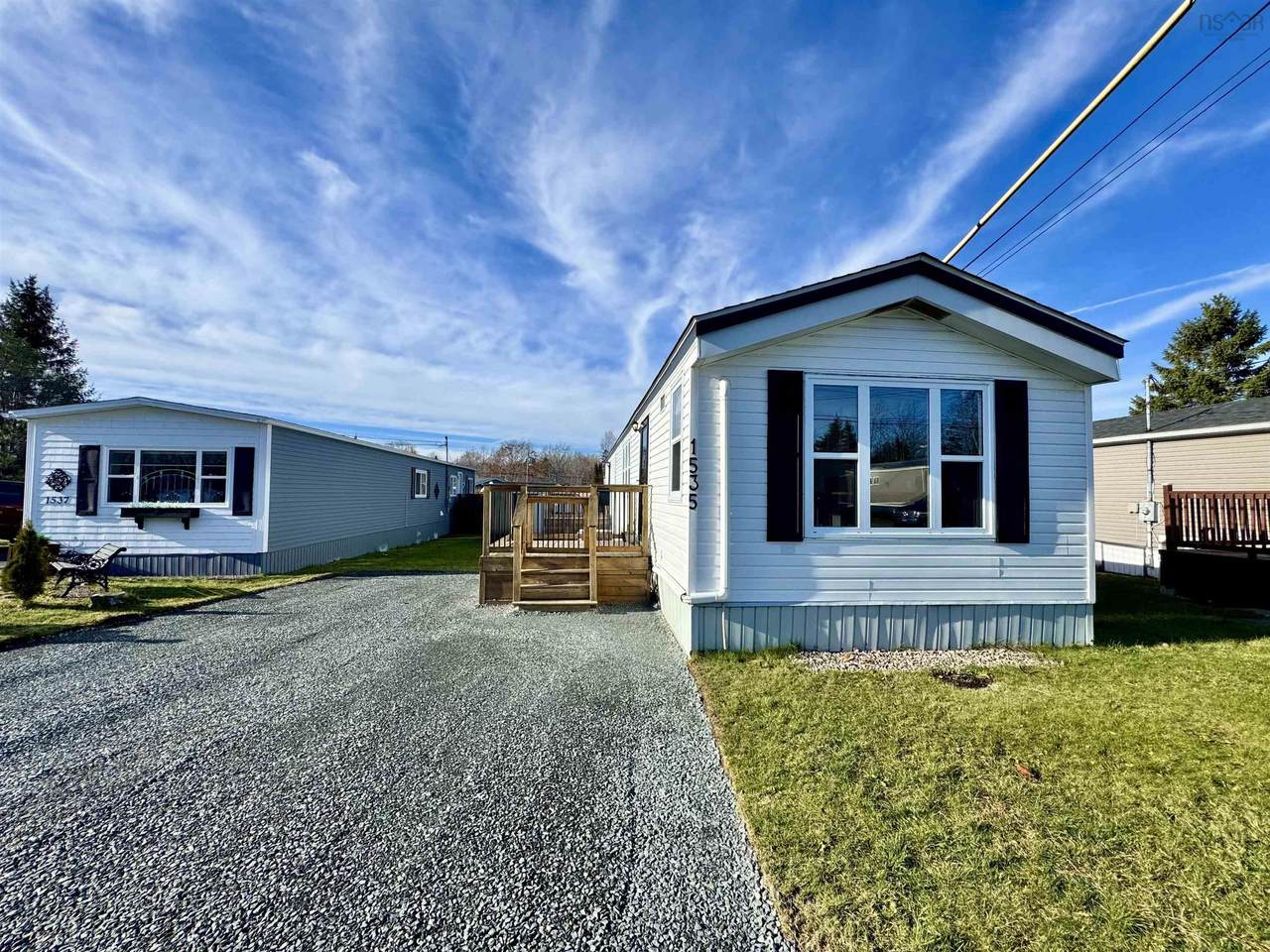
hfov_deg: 102.1
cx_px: 635
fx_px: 514
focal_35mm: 14
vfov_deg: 85.7
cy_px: 476
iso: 50
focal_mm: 2.22
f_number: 2.2
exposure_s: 1/2415
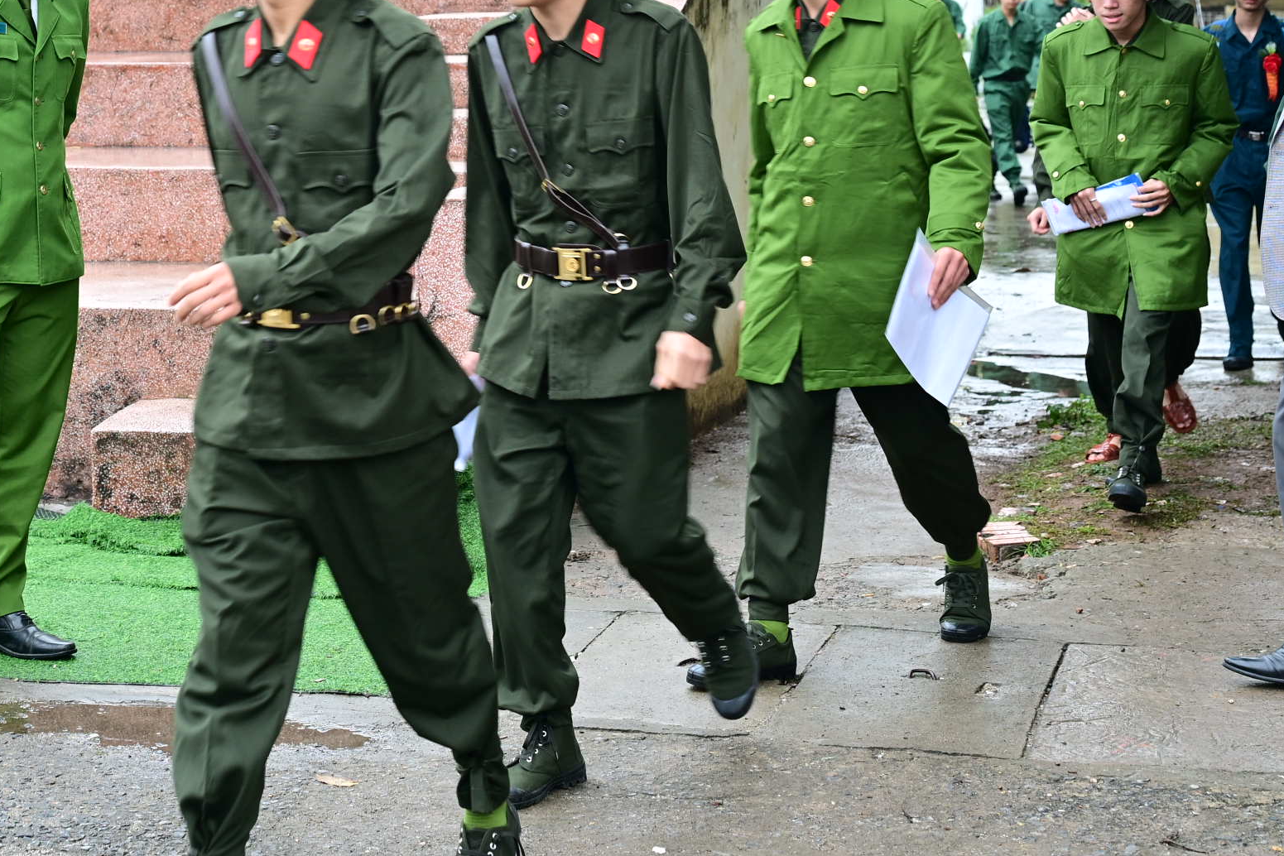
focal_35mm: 78
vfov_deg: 17.3
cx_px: 342
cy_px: 155
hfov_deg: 25.7
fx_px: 2782
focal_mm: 40
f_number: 4
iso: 400
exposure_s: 1/100
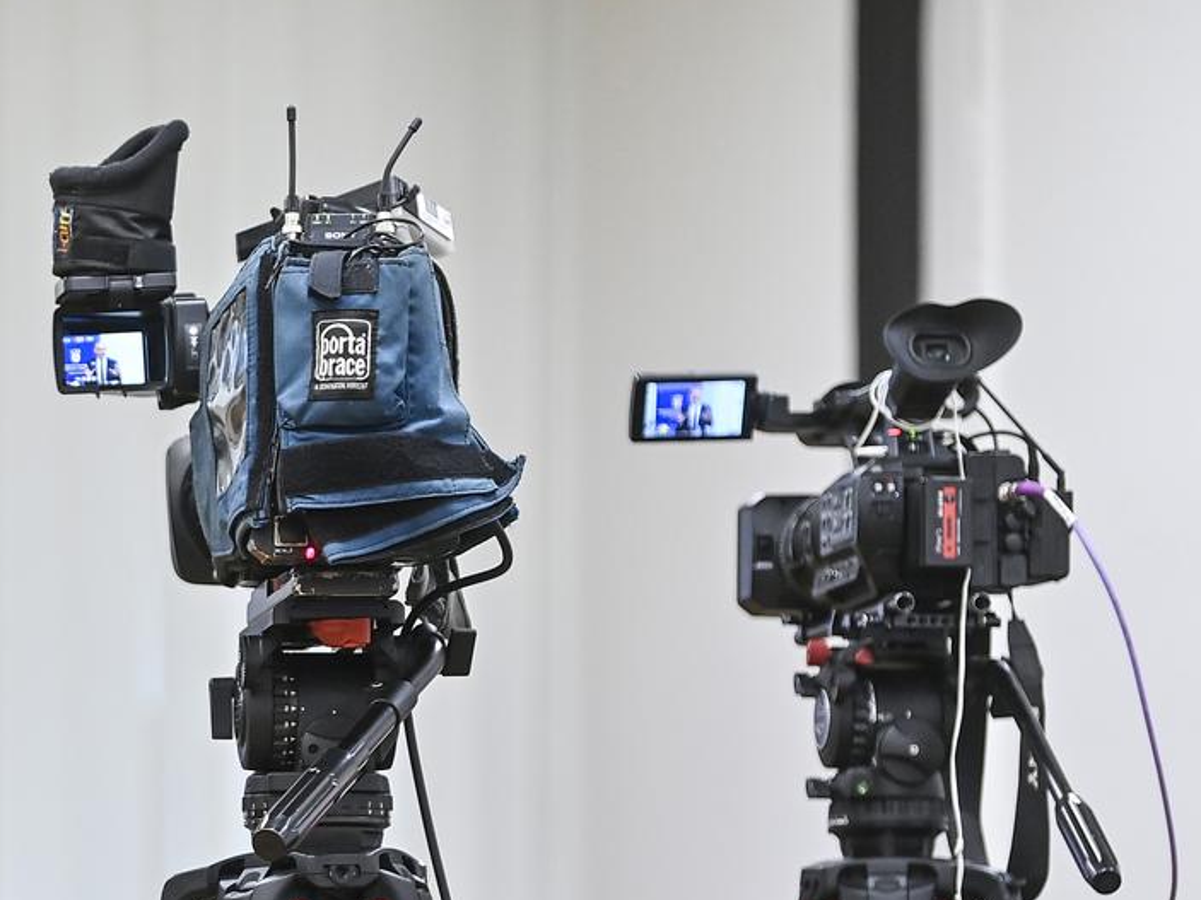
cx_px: -137
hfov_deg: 6.4
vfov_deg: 4.8
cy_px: 890
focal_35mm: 306
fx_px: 10615
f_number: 2.8
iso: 1250
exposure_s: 1/200
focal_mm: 140
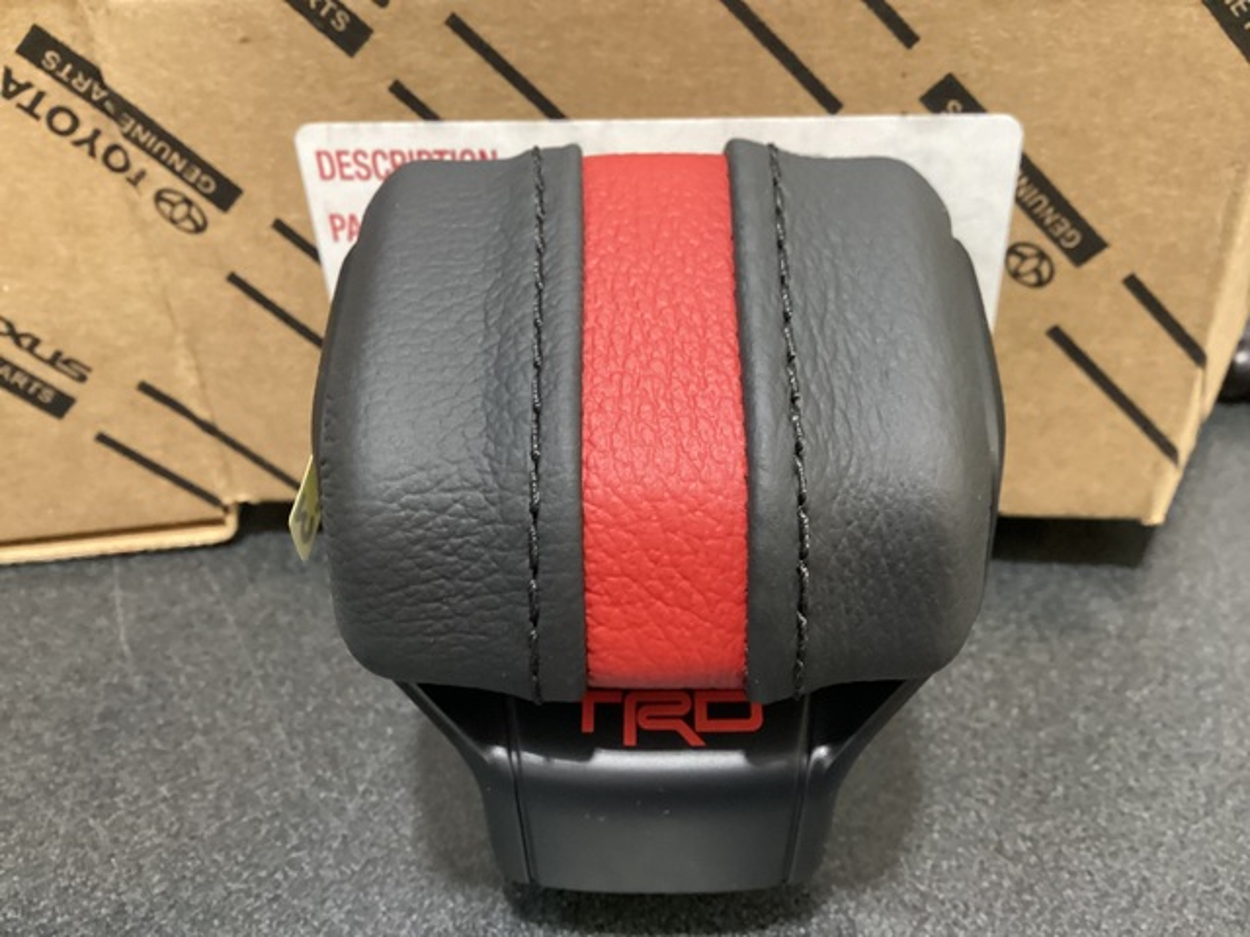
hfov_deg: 58.4
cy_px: 468
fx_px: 1119
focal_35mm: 31
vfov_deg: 45.4
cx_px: 625
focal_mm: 3.3
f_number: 2.4
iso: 400
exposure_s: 1/33
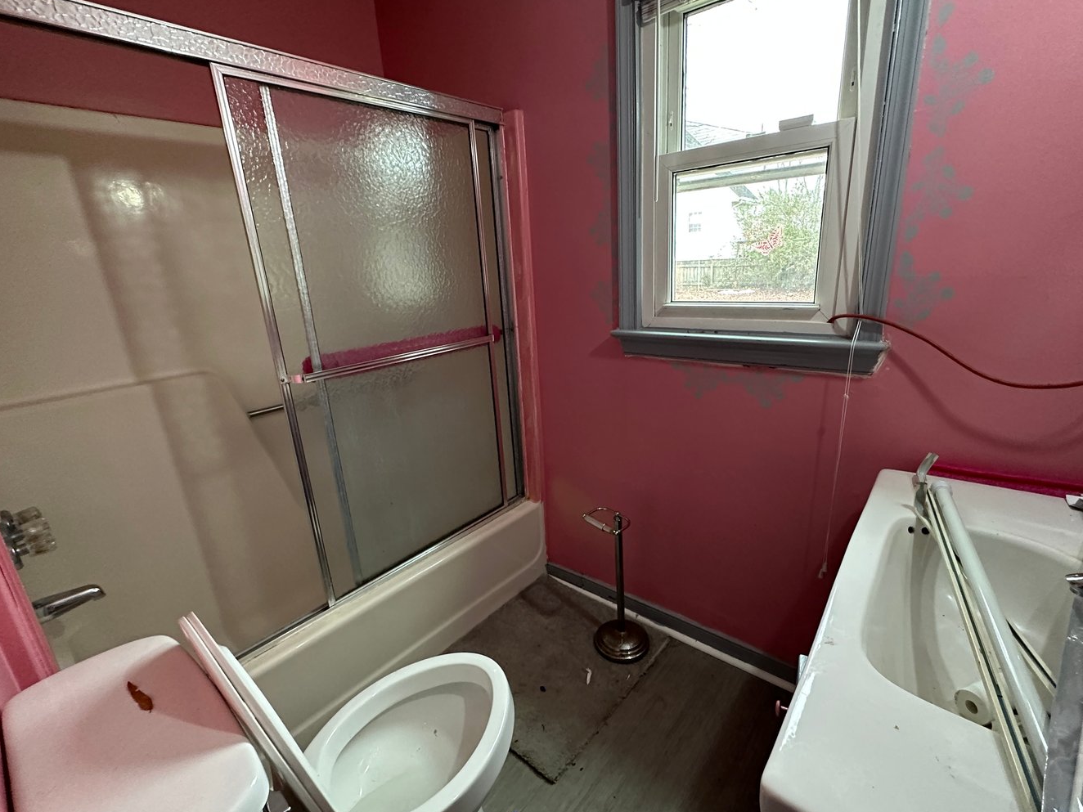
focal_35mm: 16
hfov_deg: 94.5
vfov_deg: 78.1
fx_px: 501
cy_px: 405
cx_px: 550
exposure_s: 1/59
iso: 400
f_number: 2.2
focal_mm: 2.22
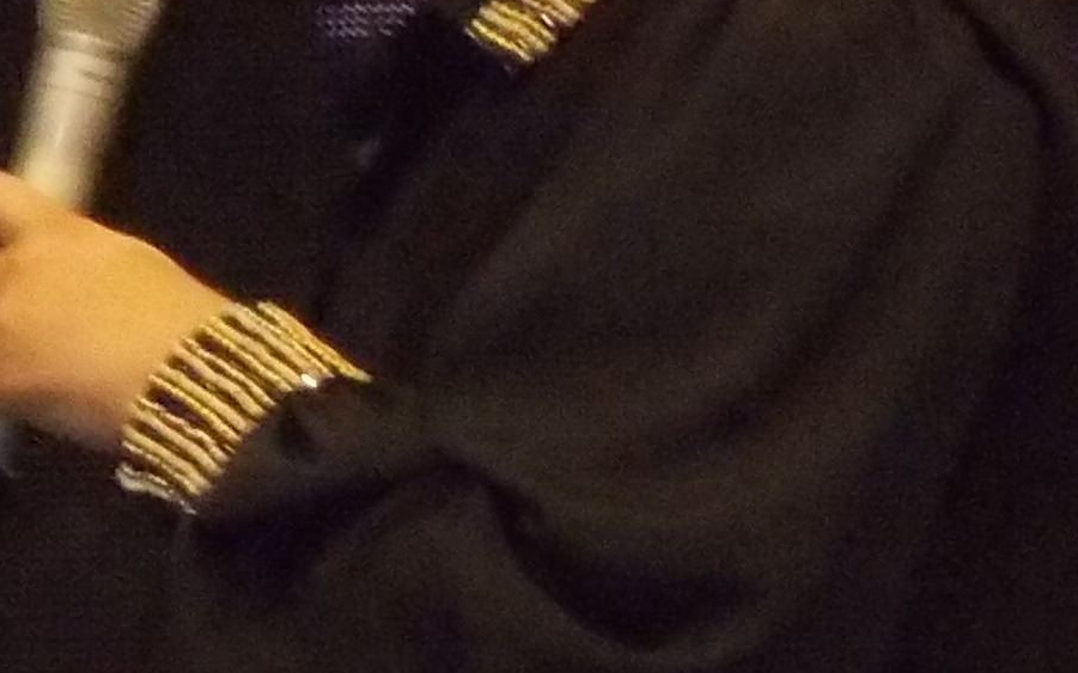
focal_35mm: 466
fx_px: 13690
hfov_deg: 4.4
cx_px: -1169
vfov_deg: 2.8
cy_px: 885
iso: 640
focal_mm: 15.4
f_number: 6.3
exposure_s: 1/60
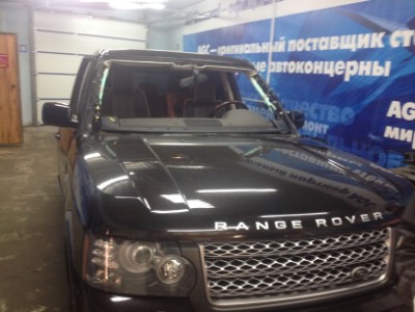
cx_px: 208
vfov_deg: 40.7
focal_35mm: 35
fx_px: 420
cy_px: 156
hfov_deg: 52.6
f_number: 2.4
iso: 125
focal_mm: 4.28
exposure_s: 1/20
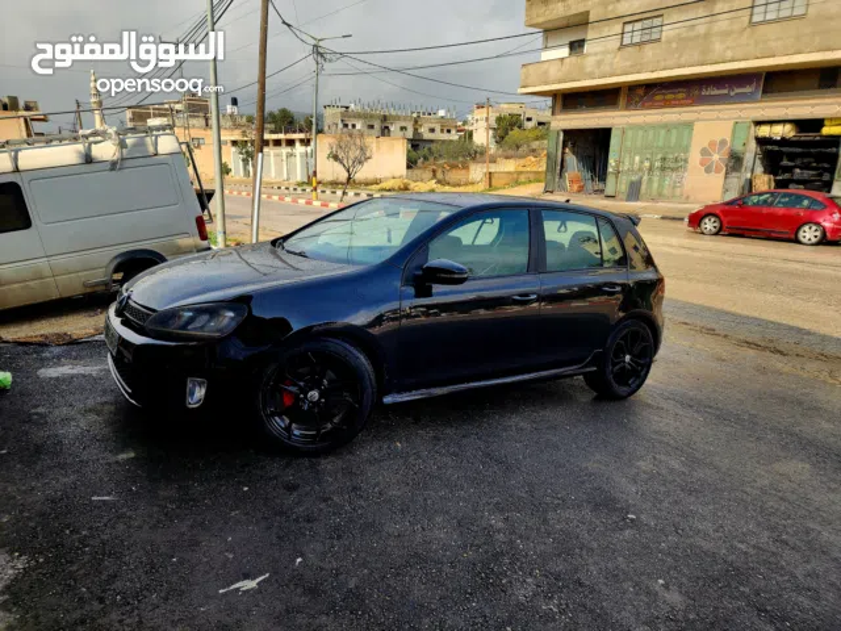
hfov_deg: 73.9
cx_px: 420
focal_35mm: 23
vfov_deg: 58.9
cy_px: 316
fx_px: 559
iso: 12
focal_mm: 6.4
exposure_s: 1/526
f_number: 1.8
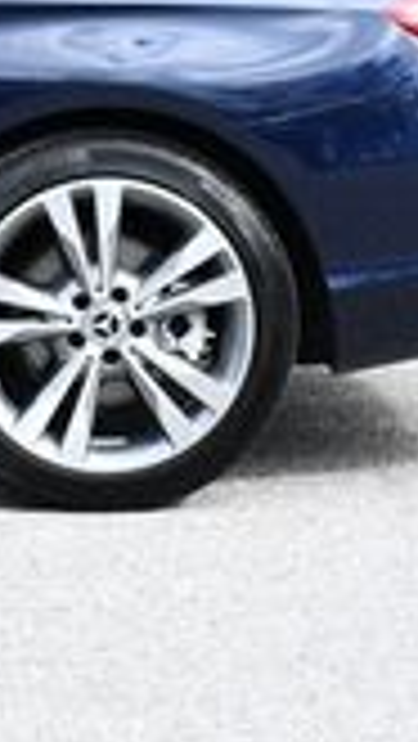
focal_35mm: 244
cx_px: -647
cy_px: -153
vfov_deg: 8.7
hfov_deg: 4.8
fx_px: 4800
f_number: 7.1
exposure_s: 1/250
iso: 200
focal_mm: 30
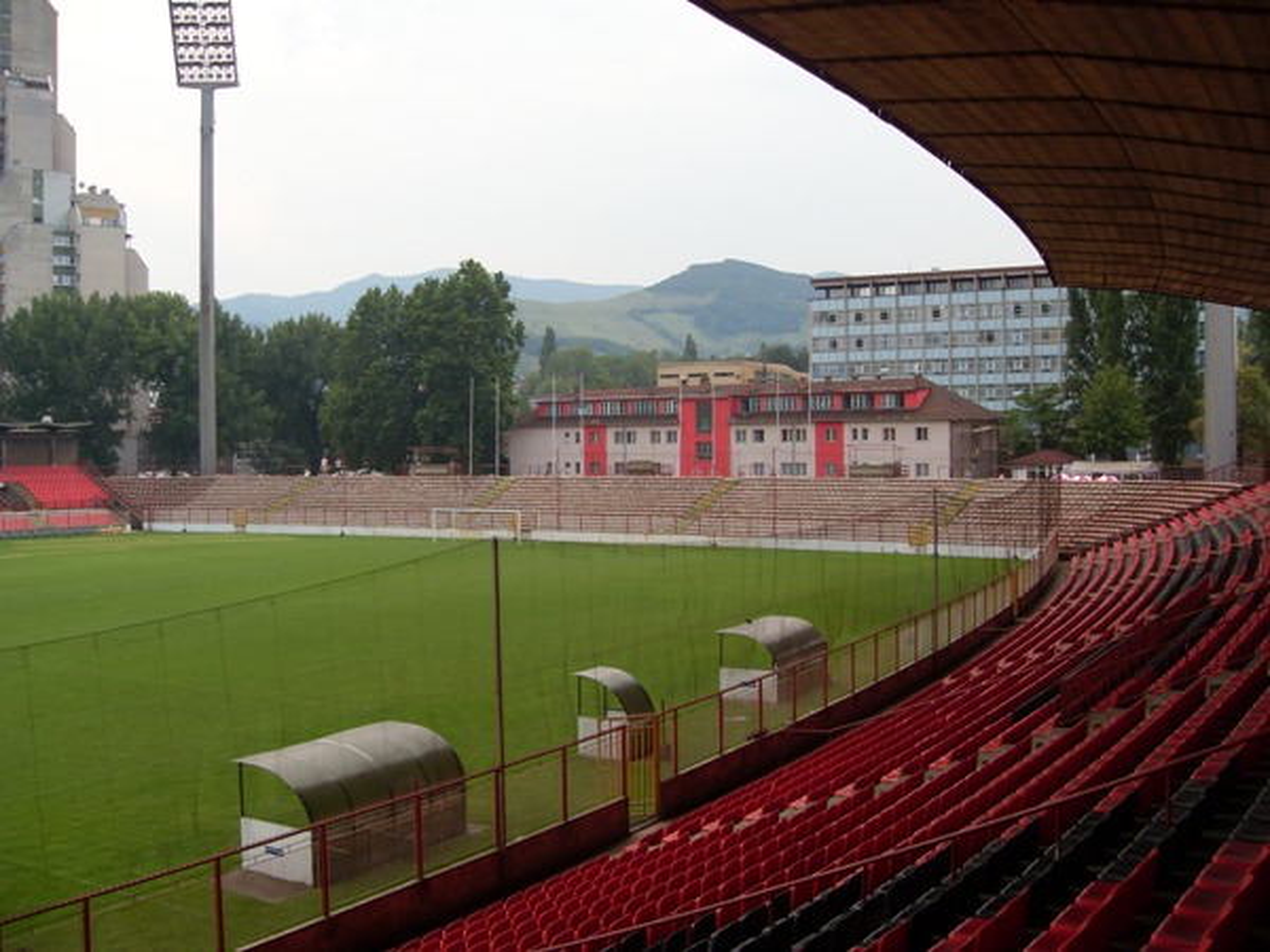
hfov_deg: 52.6
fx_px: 1284
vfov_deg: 40.7
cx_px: 635
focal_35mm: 35
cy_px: 476
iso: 80
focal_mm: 6.3
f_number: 7
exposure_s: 1/60
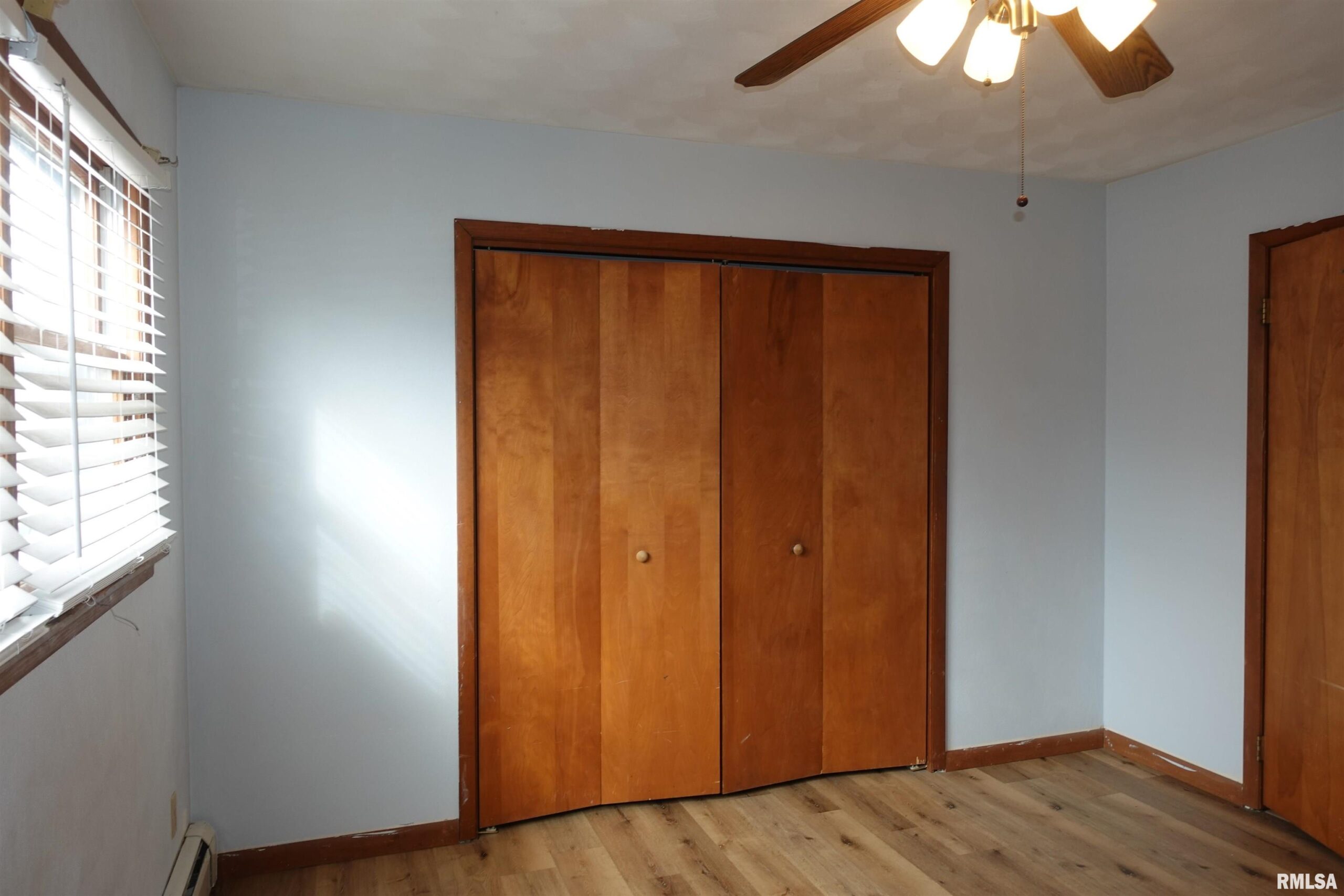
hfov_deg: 73.7
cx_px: 672
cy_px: 448
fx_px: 896
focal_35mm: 24
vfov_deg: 53.1
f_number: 2.8
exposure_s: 1/30
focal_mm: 8.8
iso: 125
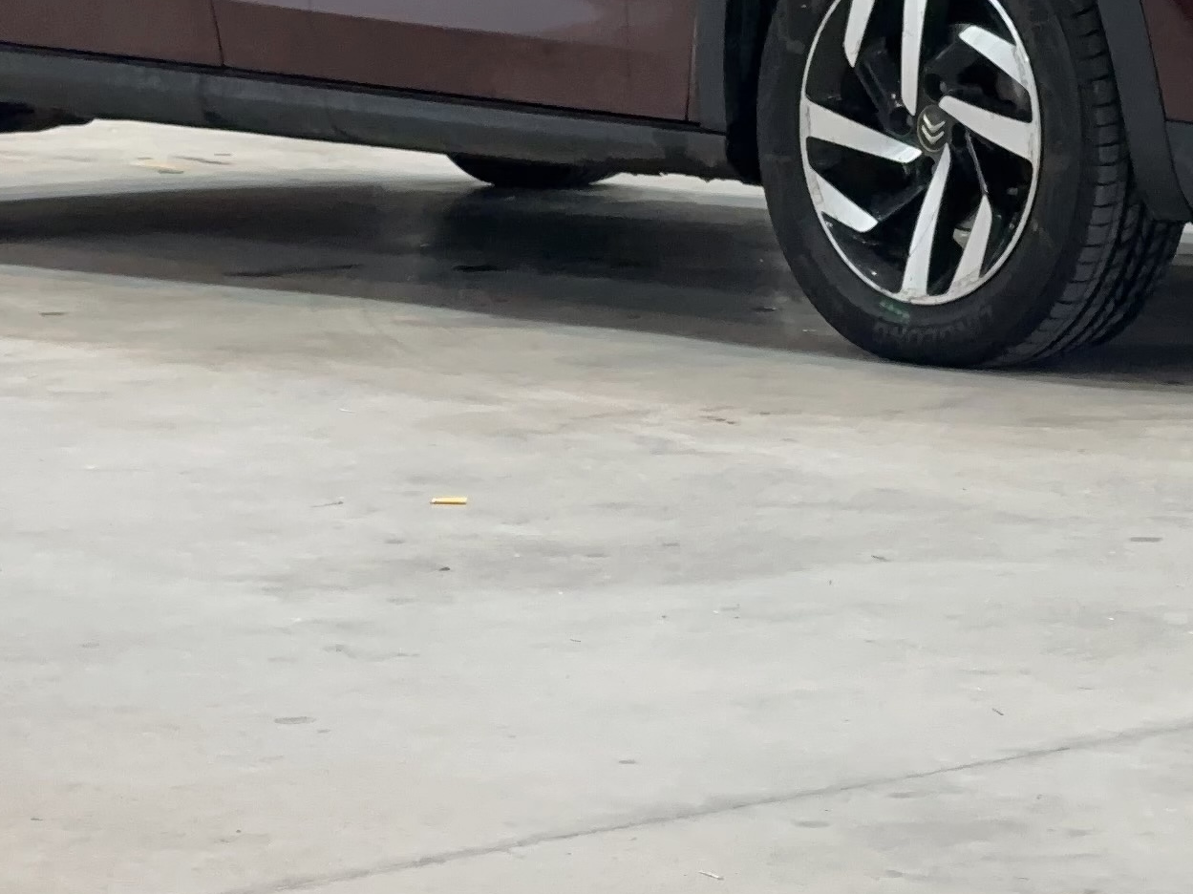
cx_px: 909
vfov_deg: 9.4
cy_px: -216
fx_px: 5340
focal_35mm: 155
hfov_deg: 12.7
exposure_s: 1/50
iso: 200
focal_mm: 6.86
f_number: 1.78
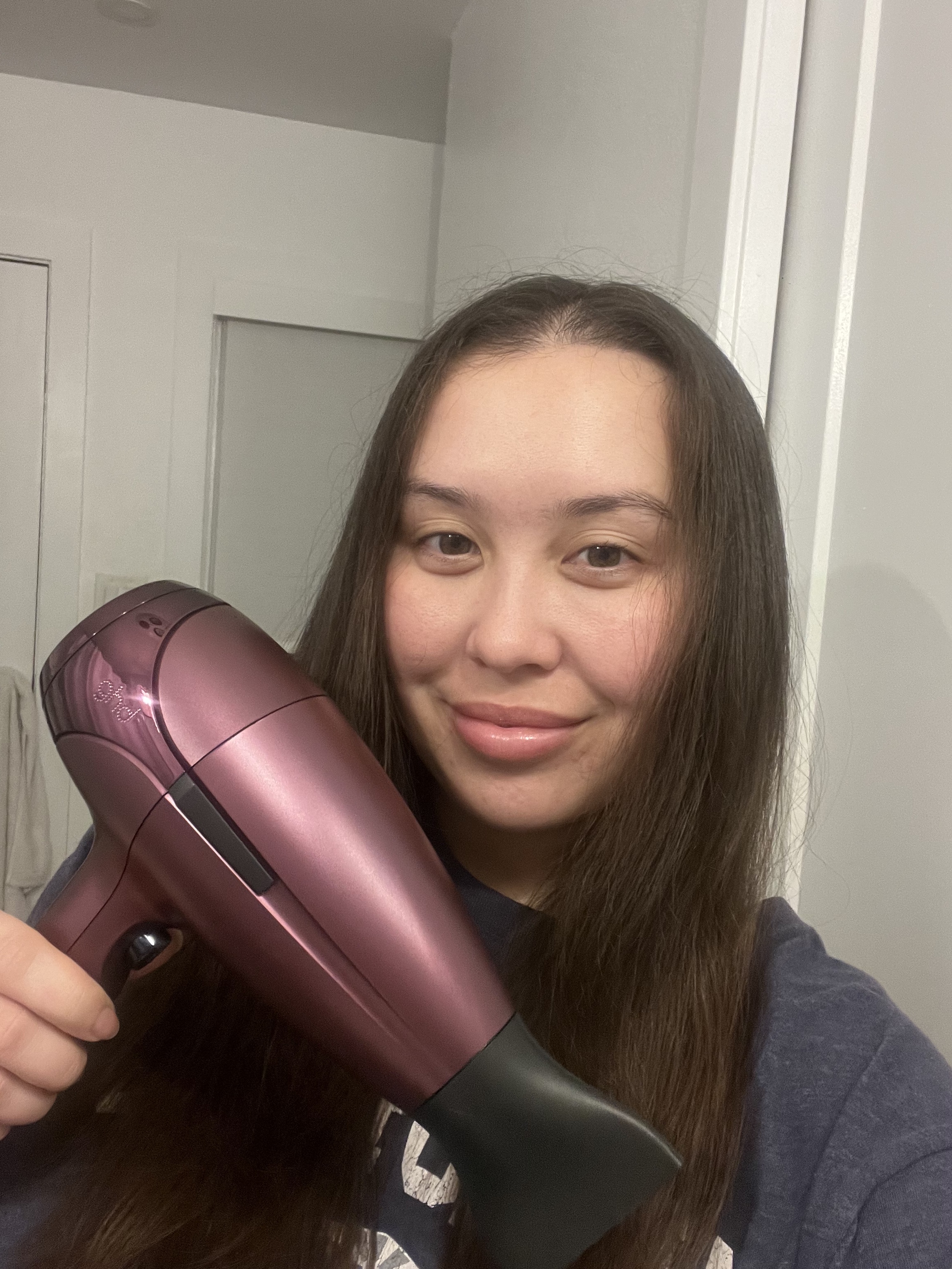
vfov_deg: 60.0
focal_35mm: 30
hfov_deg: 46.8
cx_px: 476
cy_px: 634
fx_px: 1100
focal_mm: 2.71
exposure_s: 1/40
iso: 320
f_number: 2.2
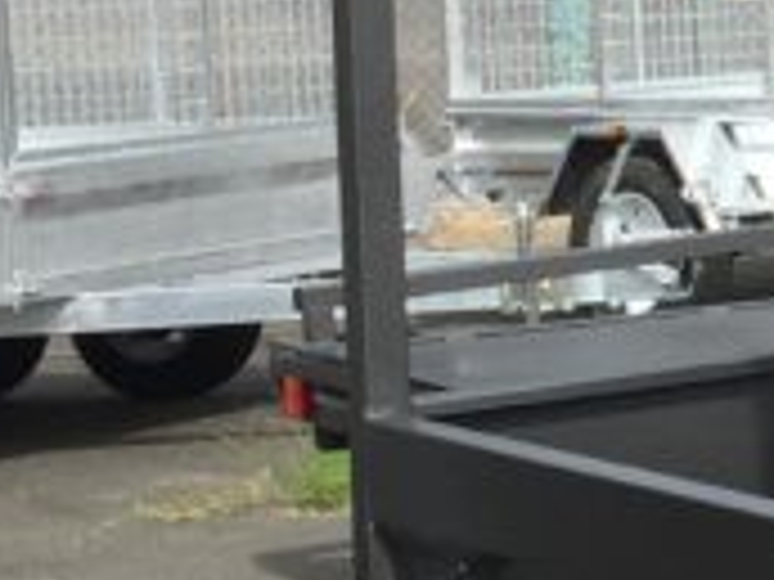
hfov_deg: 10.3
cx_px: 1706
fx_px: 3868
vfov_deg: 8.5
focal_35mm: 173
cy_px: 18
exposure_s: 1/1799
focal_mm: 4.15
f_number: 2.2
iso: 32
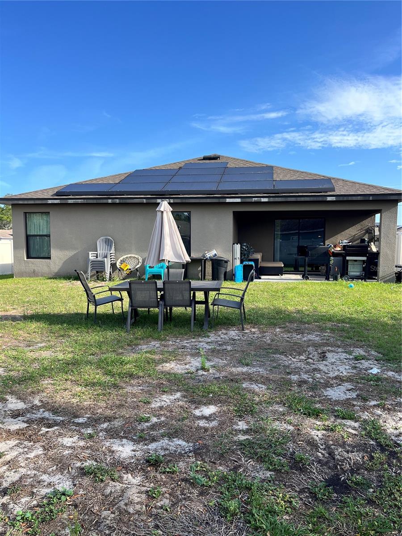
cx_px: 201
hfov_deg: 53.1
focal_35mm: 26
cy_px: 268
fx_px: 403
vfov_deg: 67.3
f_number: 1.6
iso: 50
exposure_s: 1/1647
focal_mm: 5.1
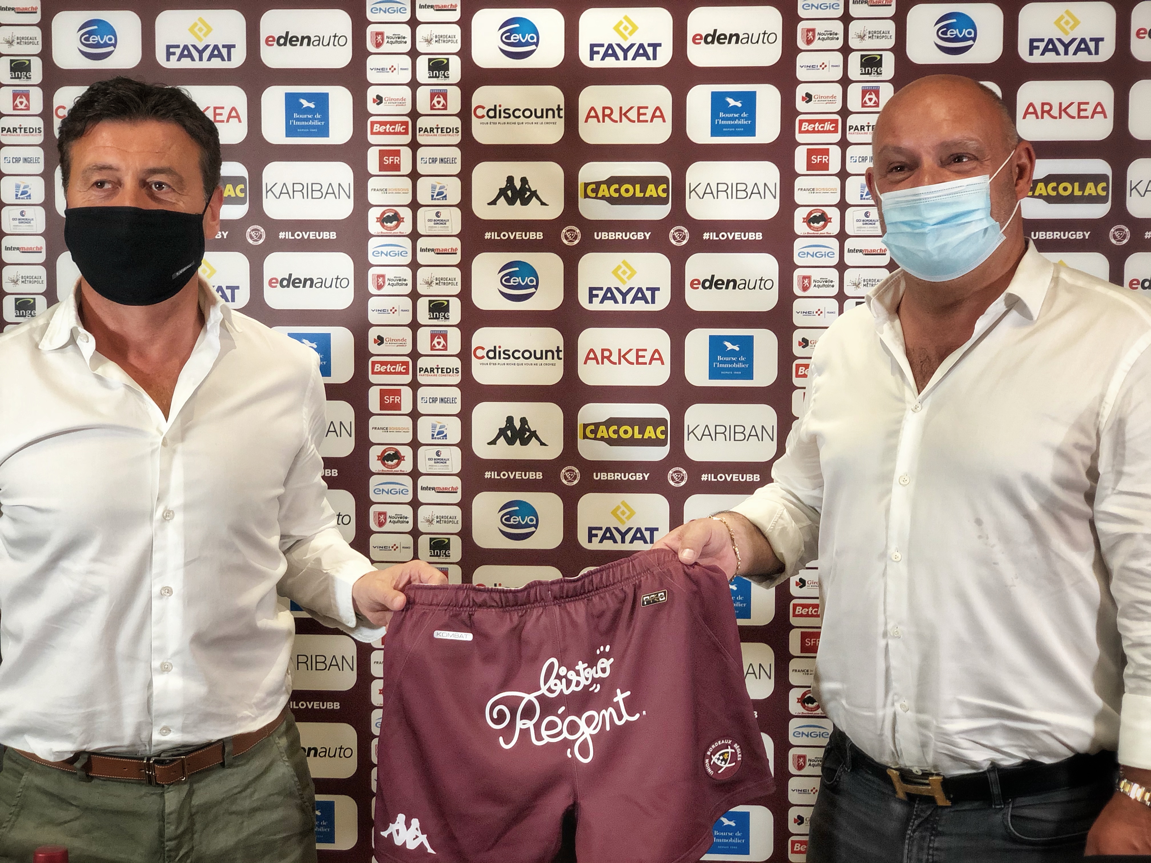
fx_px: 1729
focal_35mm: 52
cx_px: 576
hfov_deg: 36.8
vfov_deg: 28.0
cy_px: 432
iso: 64
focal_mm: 6
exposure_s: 1/50
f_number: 2.4
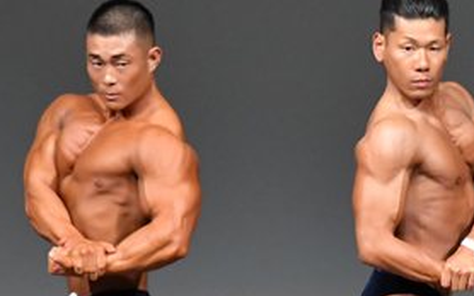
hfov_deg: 2.3
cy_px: 330
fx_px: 11566
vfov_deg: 1.5
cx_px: 589
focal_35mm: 895
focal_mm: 210
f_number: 5.6
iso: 5000
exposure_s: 1/400
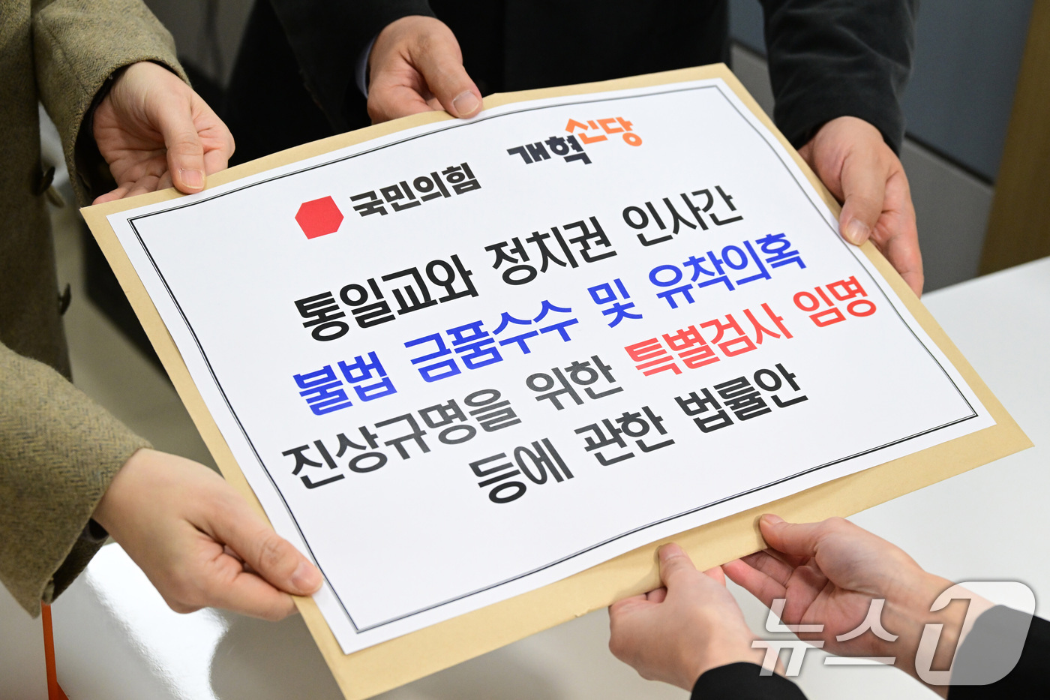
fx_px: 1866
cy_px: 350
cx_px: 525
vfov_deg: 21.2
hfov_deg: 31.4
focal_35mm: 64
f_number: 6.3
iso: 4000
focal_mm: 64
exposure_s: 1/320
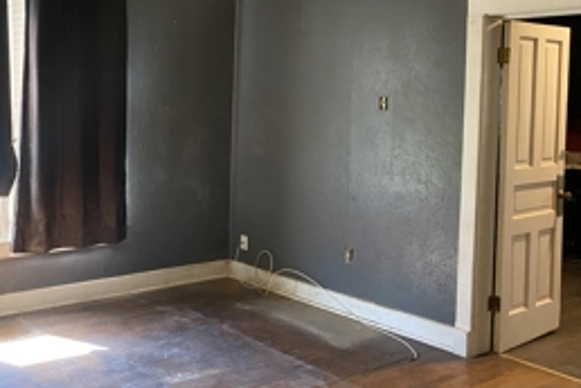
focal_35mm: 42
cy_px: 102
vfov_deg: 31.4
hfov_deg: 44.9
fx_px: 678
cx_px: 146
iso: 500
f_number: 1.8
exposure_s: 1/60
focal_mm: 4.25
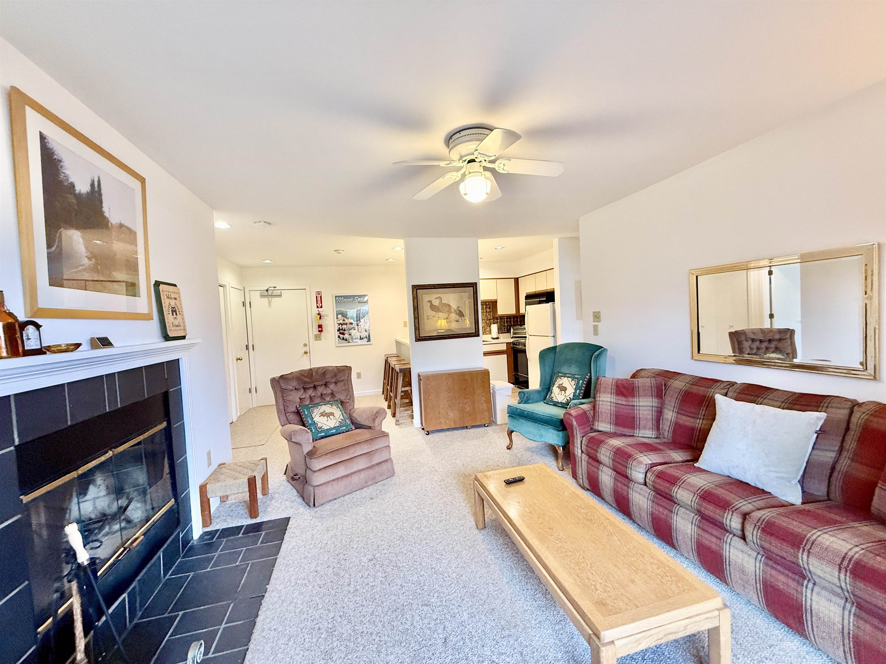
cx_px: 443
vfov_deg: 85.7
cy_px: 332
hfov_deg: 102.1
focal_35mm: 14
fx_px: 358
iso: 320
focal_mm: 2.22
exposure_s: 1/60
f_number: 2.2
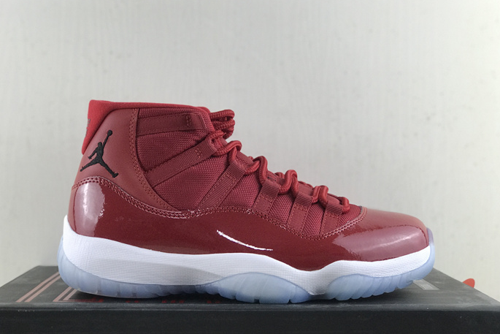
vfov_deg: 21.2
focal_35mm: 64
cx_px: 247
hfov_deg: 31.4
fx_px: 889
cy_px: 182
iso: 64
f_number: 2.8
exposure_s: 1/50
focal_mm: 6.6
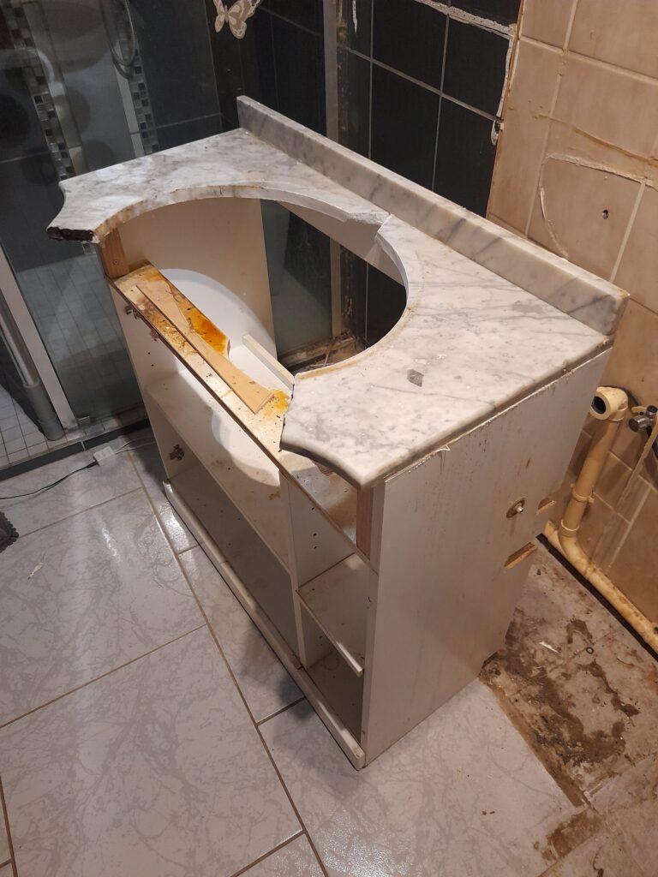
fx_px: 634
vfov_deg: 69.4
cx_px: 329
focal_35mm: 25
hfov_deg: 54.9
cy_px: 438
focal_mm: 4.6
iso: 400
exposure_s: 1/25
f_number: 2
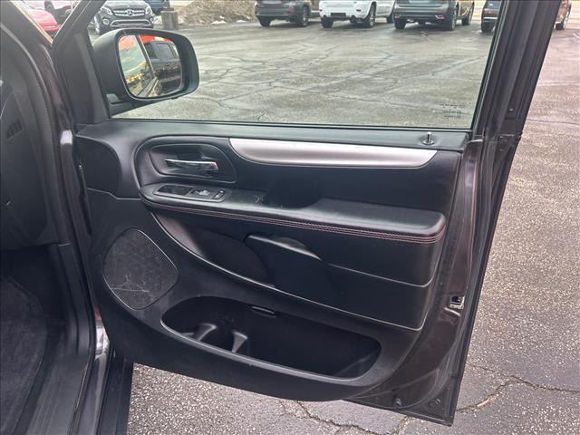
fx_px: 436
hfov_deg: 67.3
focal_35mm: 26
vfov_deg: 53.1
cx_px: 290
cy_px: 218
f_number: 1.5
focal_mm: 5.7
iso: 100
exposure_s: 1/121
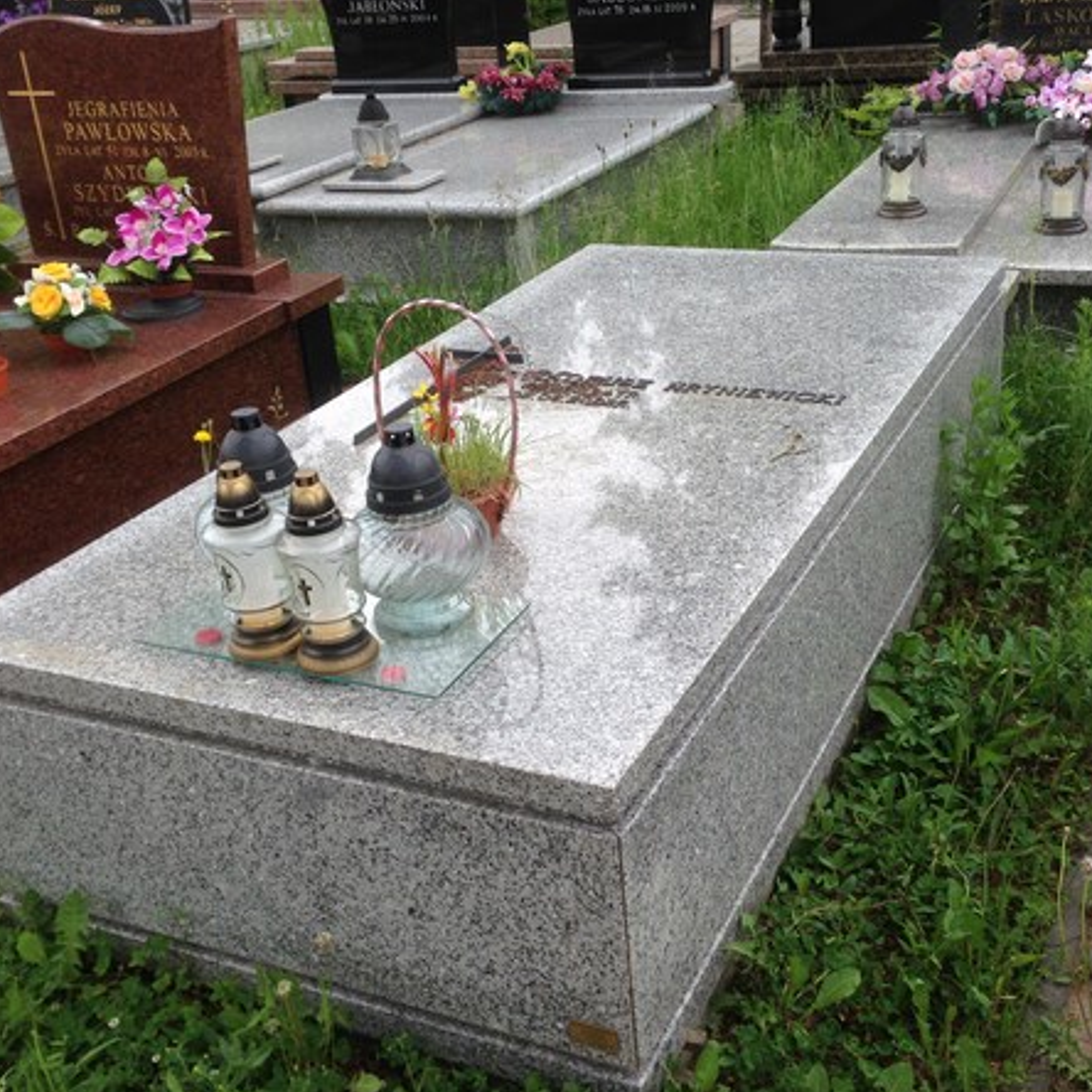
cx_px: 578
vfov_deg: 40.0
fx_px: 1499
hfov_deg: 40.0
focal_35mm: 42
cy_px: 548
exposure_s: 1/809
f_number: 2.4
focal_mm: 4.12
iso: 50
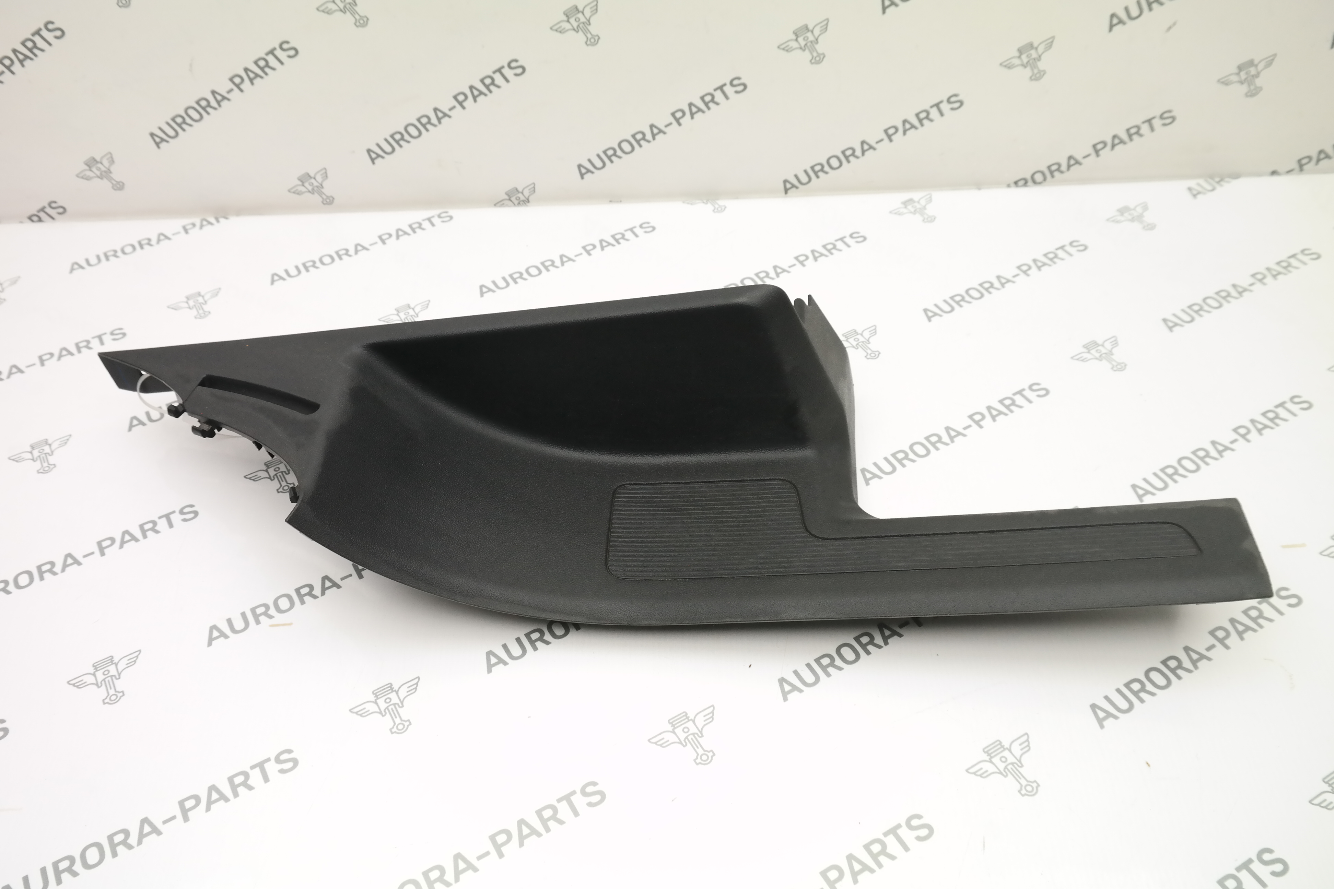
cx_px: 667
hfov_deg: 61.9
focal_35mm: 30
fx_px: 1112
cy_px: 444
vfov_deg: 43.6
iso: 1600
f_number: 6.3
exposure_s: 1/250
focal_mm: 20
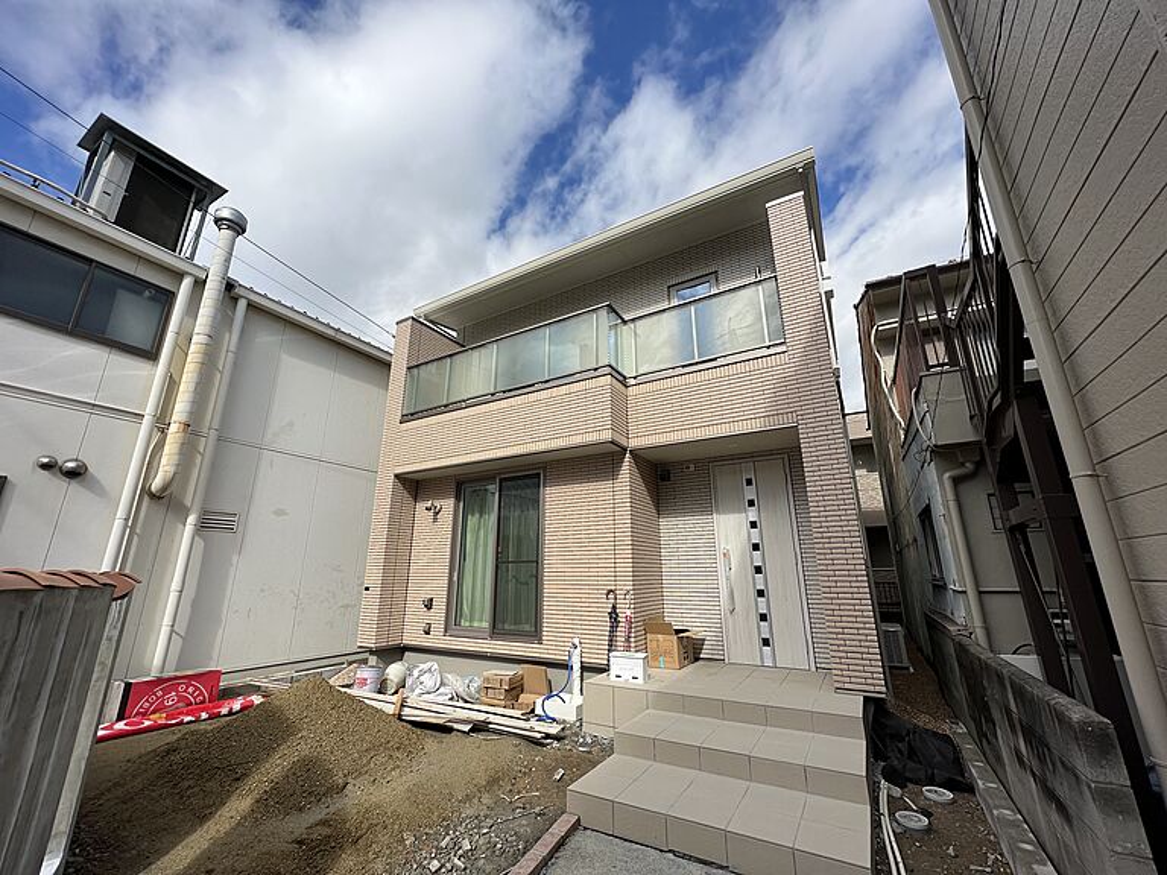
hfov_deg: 106.2
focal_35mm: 13
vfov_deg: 89.9
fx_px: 438
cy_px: 438
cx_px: 584
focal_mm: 1.57
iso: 32
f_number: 1.8
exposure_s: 1/1575
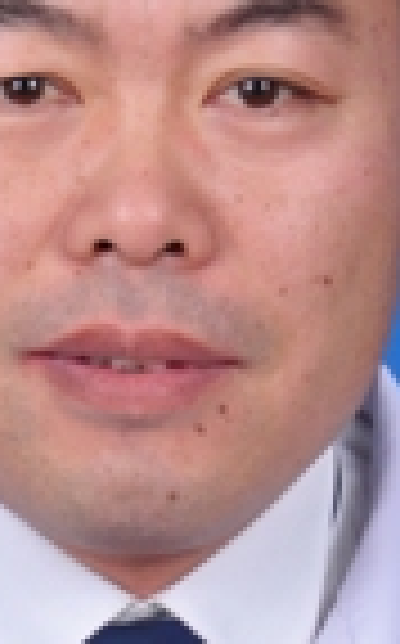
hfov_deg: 3.2
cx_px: 99
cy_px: 410
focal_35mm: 407
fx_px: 7113
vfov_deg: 5.2
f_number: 16
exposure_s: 1/125
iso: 200
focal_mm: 85
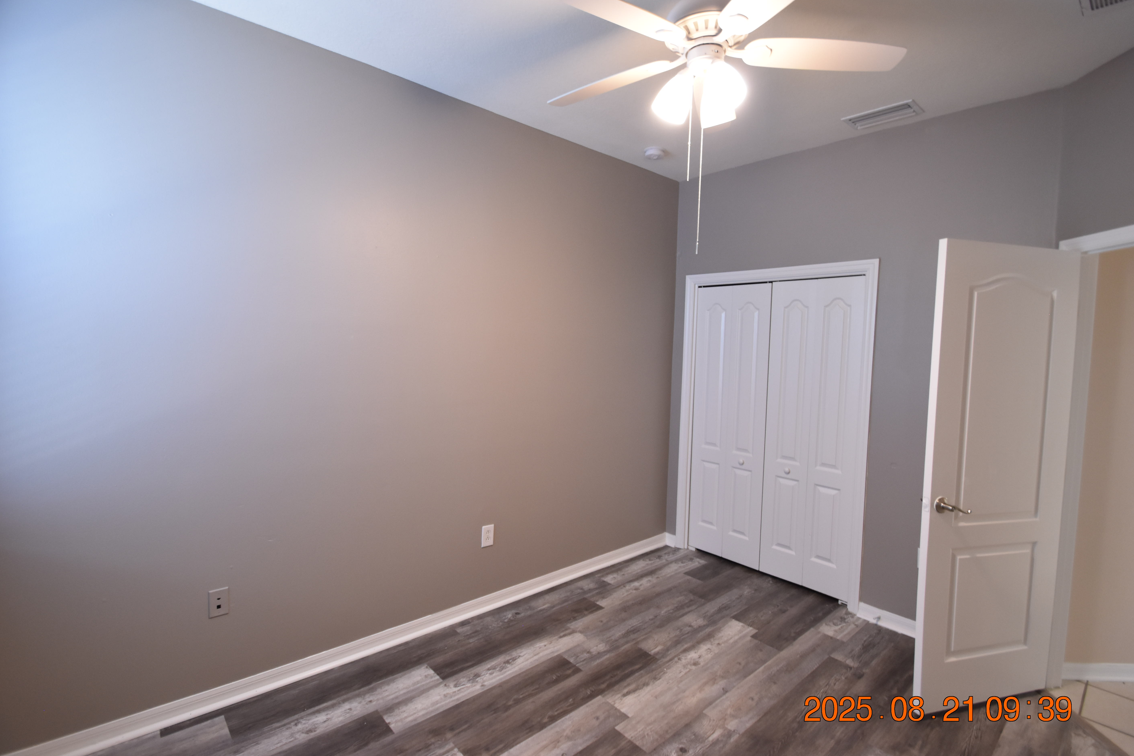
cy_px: 367
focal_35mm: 16
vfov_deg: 73.7
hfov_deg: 96.7
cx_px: 581
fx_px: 504
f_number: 3.5
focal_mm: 10
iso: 800
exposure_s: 1/30
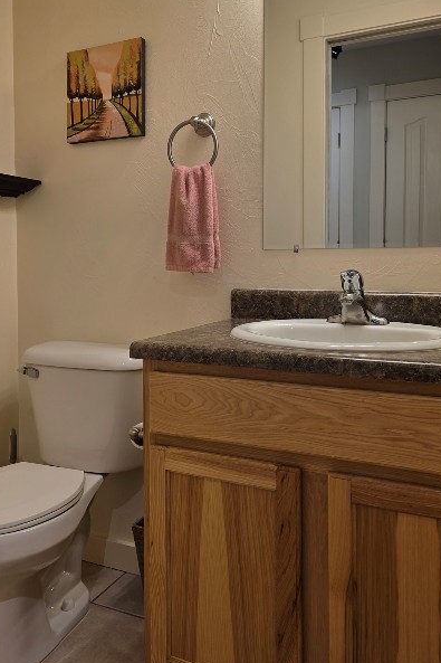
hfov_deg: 42.3
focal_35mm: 31
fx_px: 570
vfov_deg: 59.9
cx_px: 205
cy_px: 275
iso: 40
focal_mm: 6.3
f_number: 1.7
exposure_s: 1/120
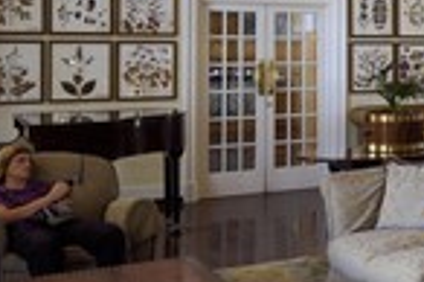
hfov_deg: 25.0
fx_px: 812
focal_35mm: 69
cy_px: 41
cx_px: 566
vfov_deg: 19.4
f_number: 2.8
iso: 640
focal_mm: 24
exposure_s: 1/160
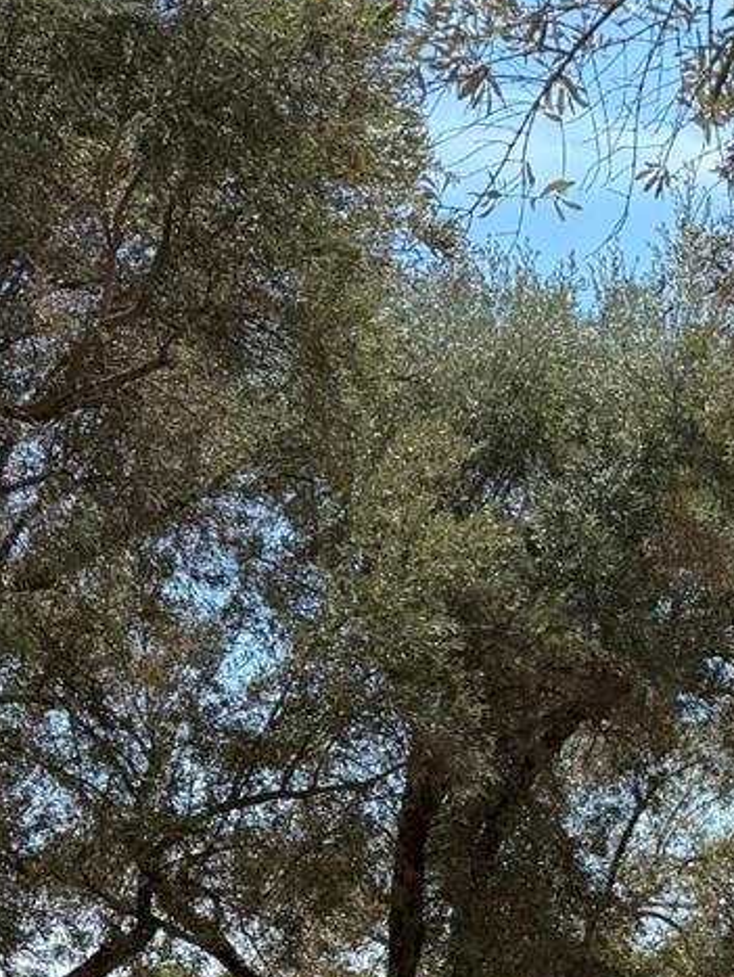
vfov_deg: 21.7
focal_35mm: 77
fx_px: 2174
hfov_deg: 17.8
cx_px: 990
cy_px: 1403
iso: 80
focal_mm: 6.76
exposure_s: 1/2611
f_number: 1.78
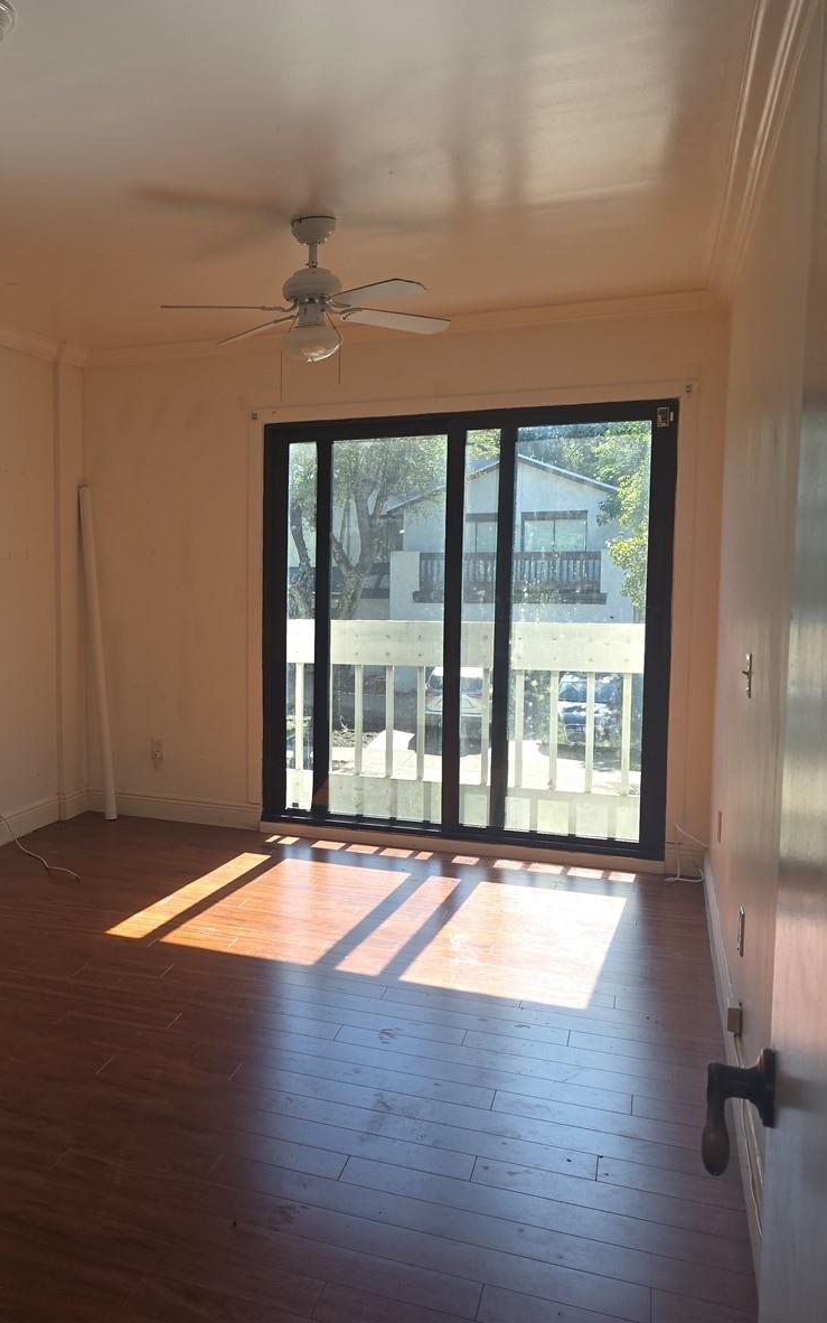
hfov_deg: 35.3
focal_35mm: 33
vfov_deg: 58.1
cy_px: 653
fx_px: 1190
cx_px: 30
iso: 12
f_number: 1.7
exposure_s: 1/60
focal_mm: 6.3
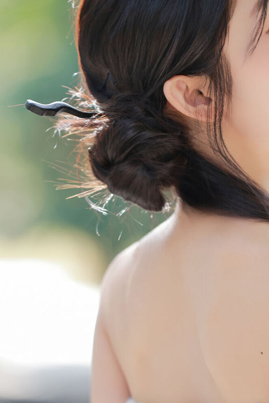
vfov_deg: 5.7
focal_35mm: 362
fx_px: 4059
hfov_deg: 3.8
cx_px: 234
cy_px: 213
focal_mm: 200
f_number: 2.8
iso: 500
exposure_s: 1/500
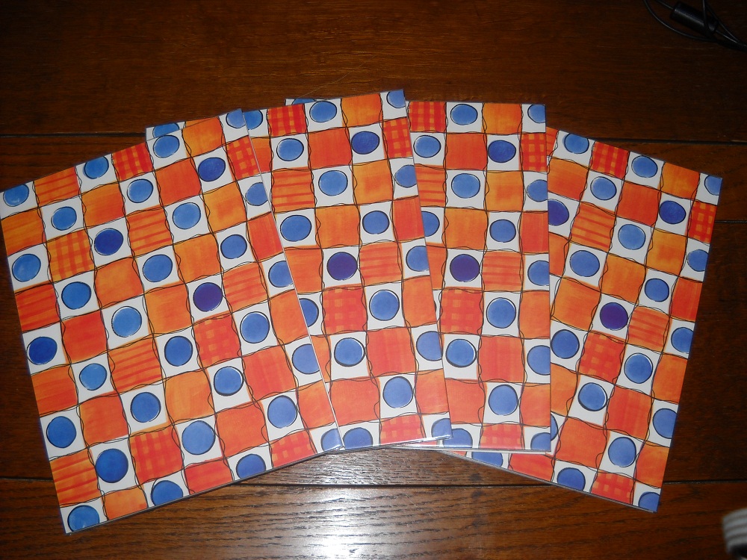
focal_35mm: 41
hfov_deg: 45.8
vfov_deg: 35.1
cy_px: 280
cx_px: 374
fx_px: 885
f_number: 3.1
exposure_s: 1/30
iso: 64
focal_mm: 6.72
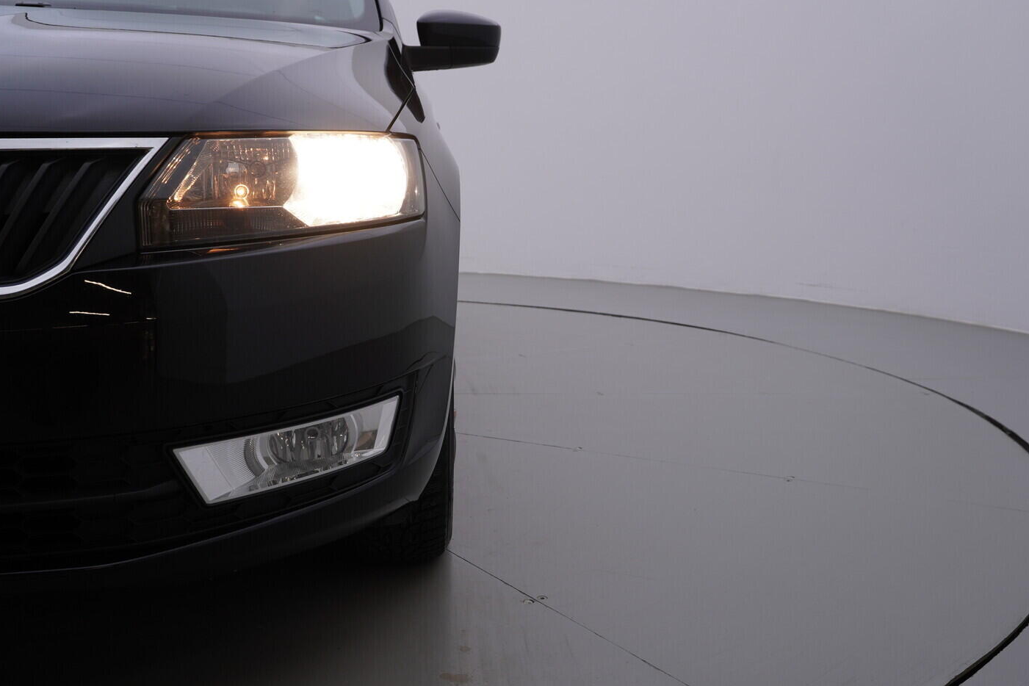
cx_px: 501
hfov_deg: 51.9
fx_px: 1058
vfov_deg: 35.9
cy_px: 334
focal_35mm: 37
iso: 125
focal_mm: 24
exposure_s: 1/125
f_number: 5
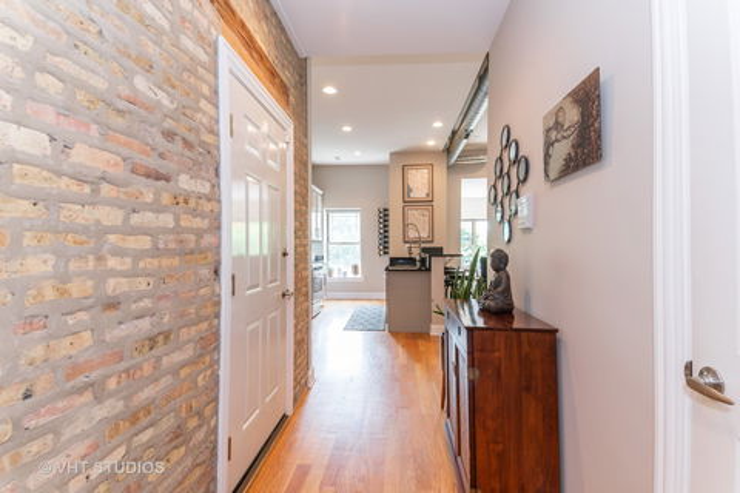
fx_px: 349
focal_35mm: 17
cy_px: 246
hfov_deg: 93.3
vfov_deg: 70.4
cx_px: 370
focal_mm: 17
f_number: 8
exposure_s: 1/5
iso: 200
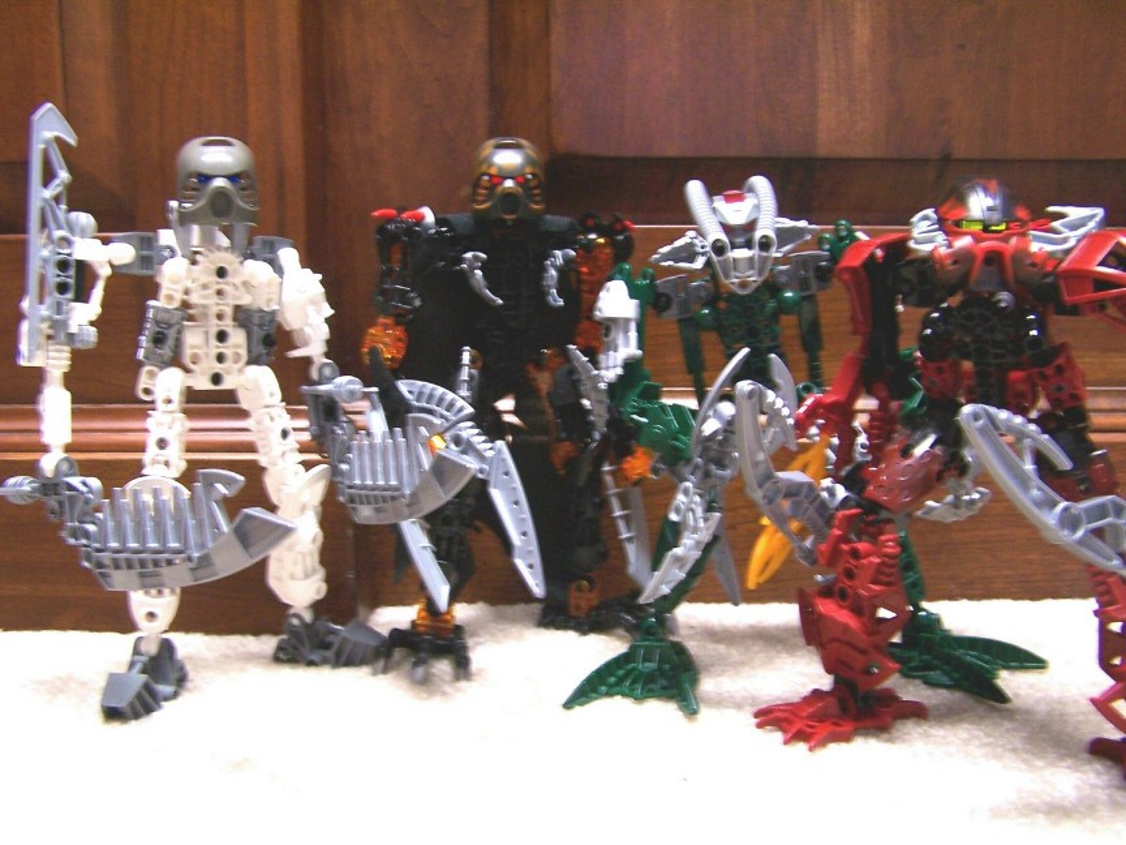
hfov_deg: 49.0
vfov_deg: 37.7
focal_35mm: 38
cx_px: 563
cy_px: 422
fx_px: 1236
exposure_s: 1/8
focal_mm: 6.3
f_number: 2.8
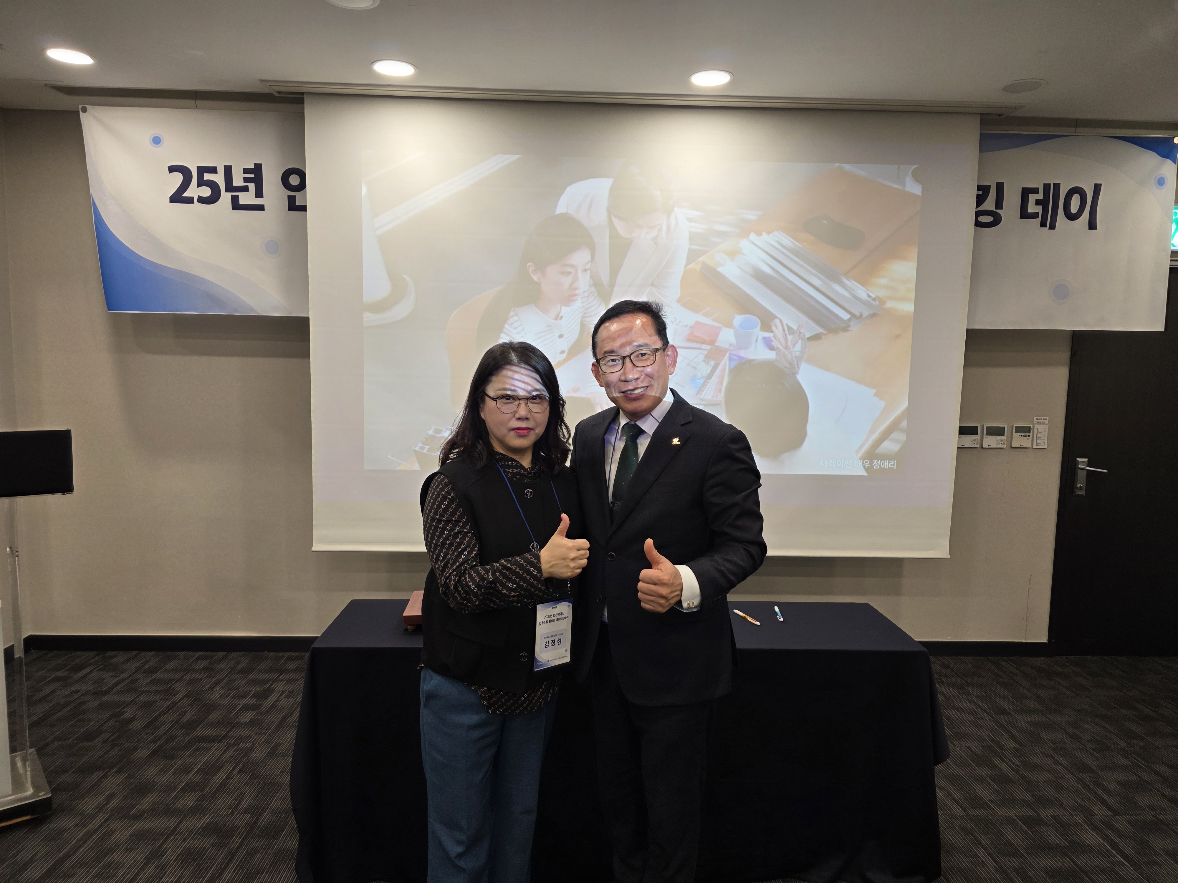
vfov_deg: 58.9
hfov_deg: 73.9
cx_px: 589
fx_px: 783
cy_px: 442
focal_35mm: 23
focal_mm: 6.3
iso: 80
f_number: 1.7
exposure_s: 1/120
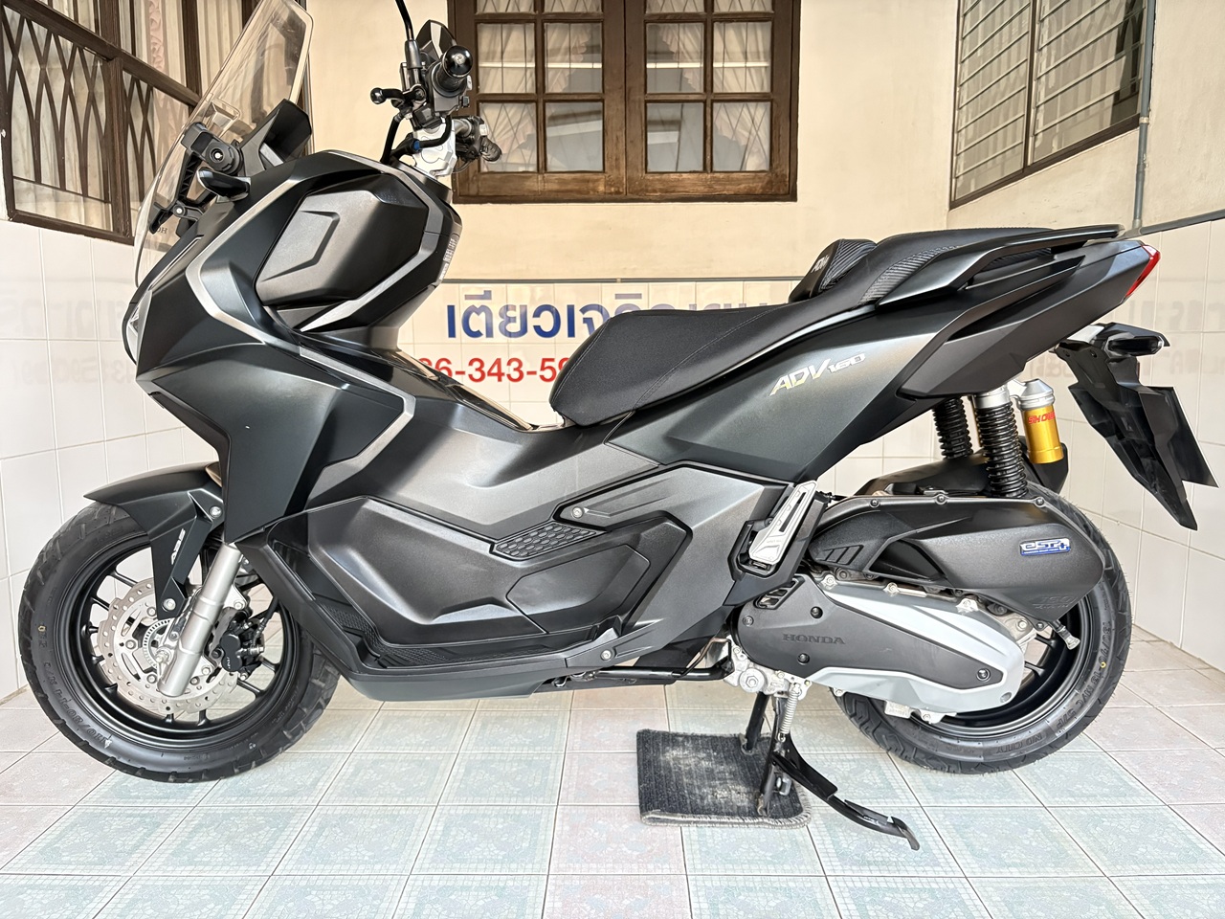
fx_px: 920
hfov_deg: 67.3
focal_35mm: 26
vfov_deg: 53.1
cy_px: 460
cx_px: 612
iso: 500
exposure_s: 1/60
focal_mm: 5.96
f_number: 1.6
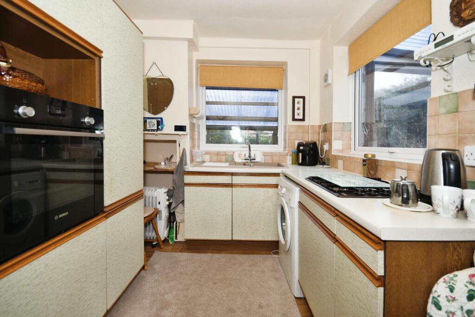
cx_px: 238
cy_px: 158
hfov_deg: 100.4
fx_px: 198
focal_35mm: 15
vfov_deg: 77.3
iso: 400
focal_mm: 10
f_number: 8
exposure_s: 1/80
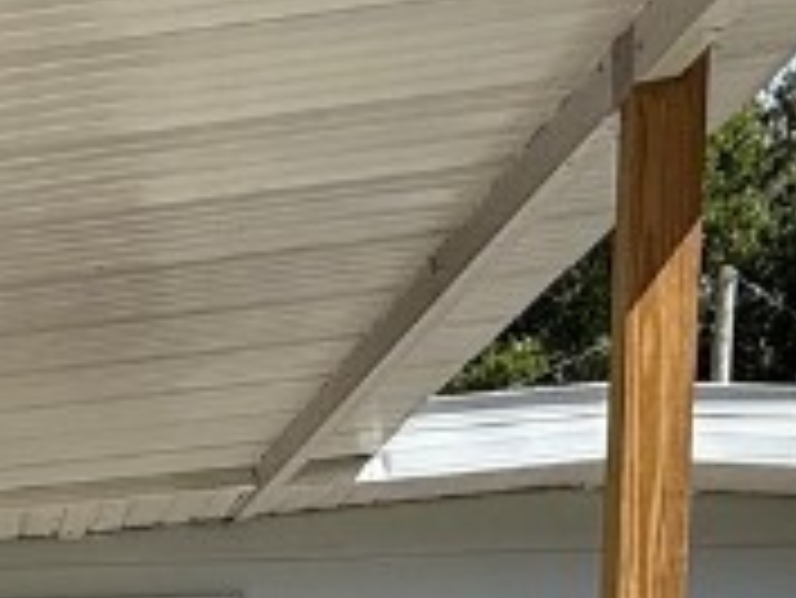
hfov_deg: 22.9
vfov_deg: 15.4
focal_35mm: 81
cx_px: -40
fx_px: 1864
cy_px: 1120
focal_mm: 2.22
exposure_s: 1/2024
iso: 50
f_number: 2.2
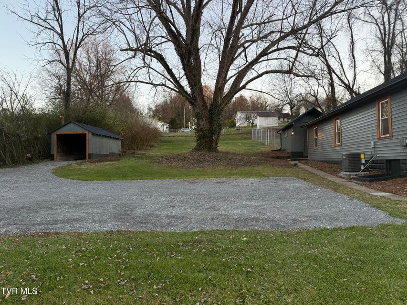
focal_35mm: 24
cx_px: 204
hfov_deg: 71.6
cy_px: 152
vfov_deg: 56.8
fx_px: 282
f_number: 1.78
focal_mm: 6.76
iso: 125
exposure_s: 1/235
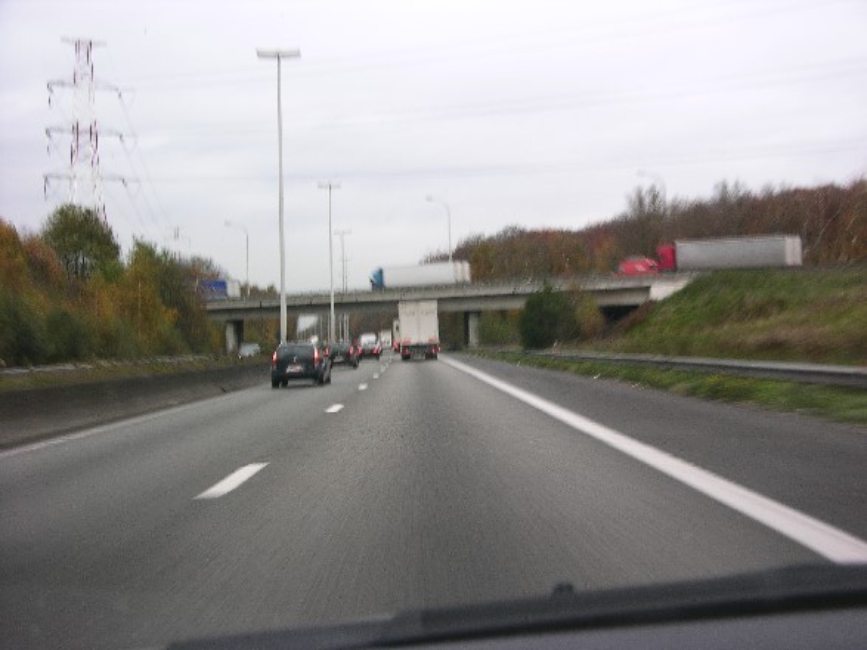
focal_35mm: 50
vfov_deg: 29.1
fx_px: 1252
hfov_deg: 38.2
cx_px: 434
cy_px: 325
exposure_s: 1/22.1
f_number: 3.4
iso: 50
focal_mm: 12.7
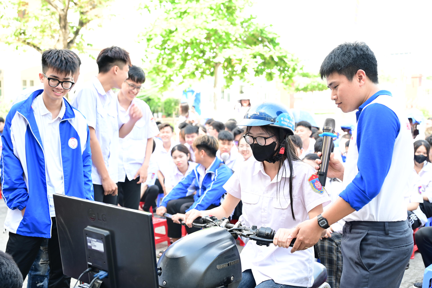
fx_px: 504
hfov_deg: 46.4
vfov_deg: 31.9
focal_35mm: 42
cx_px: 216
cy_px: 144
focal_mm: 42
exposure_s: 1/100
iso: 200
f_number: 4
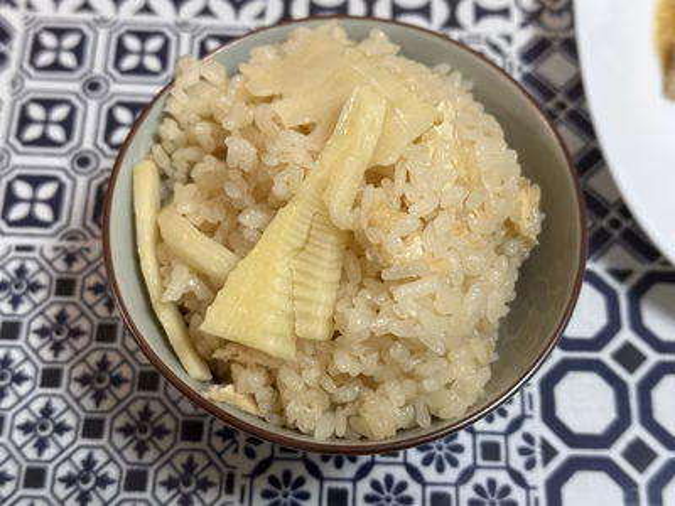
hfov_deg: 39.7
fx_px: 936
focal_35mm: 48
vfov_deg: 30.3
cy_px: 253
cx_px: 338
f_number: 1.78
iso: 80
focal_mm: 6.86
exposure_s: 1/63
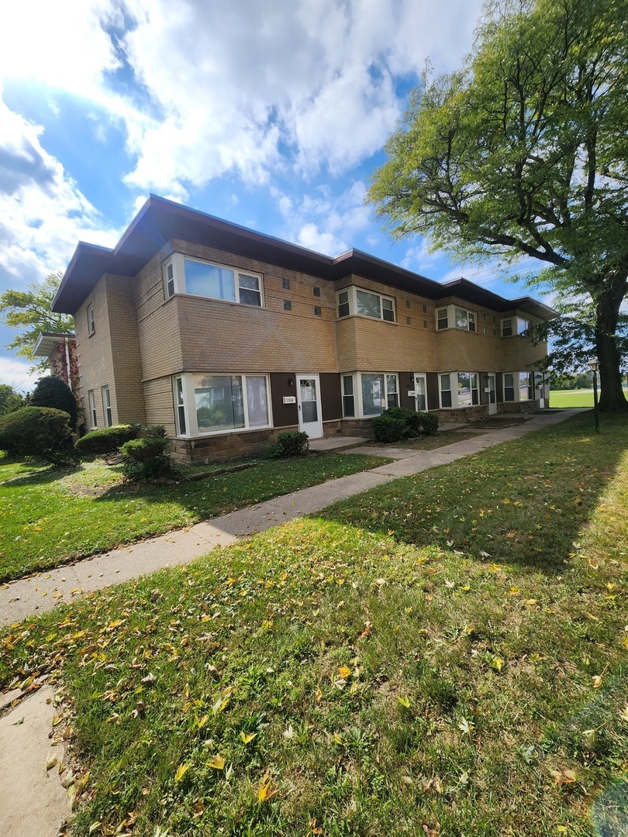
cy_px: 418
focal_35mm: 13
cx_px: 314
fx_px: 314
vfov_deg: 106.2
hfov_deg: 89.9
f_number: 2.2
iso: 50
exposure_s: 1/2797
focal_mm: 2.2
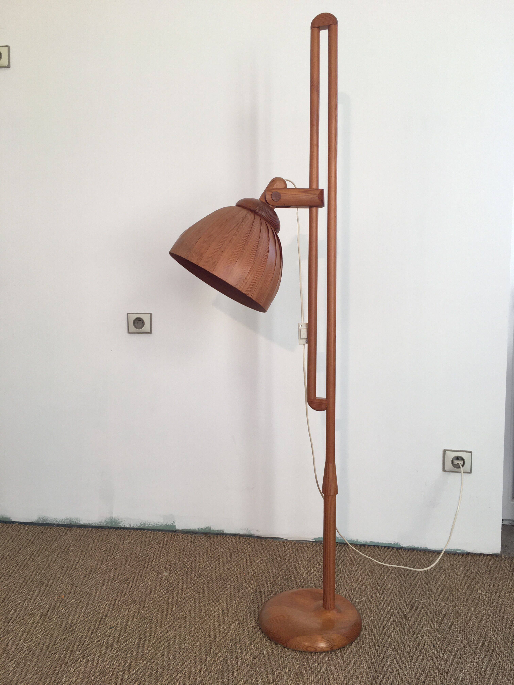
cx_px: 257
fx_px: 574
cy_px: 342
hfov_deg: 48.2
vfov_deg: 61.7
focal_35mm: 29
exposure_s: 1/100
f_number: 2.2
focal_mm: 4.15
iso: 32
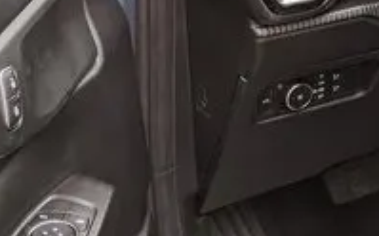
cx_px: 482
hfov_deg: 20.7
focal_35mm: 92
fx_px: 949
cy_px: 55
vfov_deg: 14.1
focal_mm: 4.44
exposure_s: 1/59.9
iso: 63
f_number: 1.8
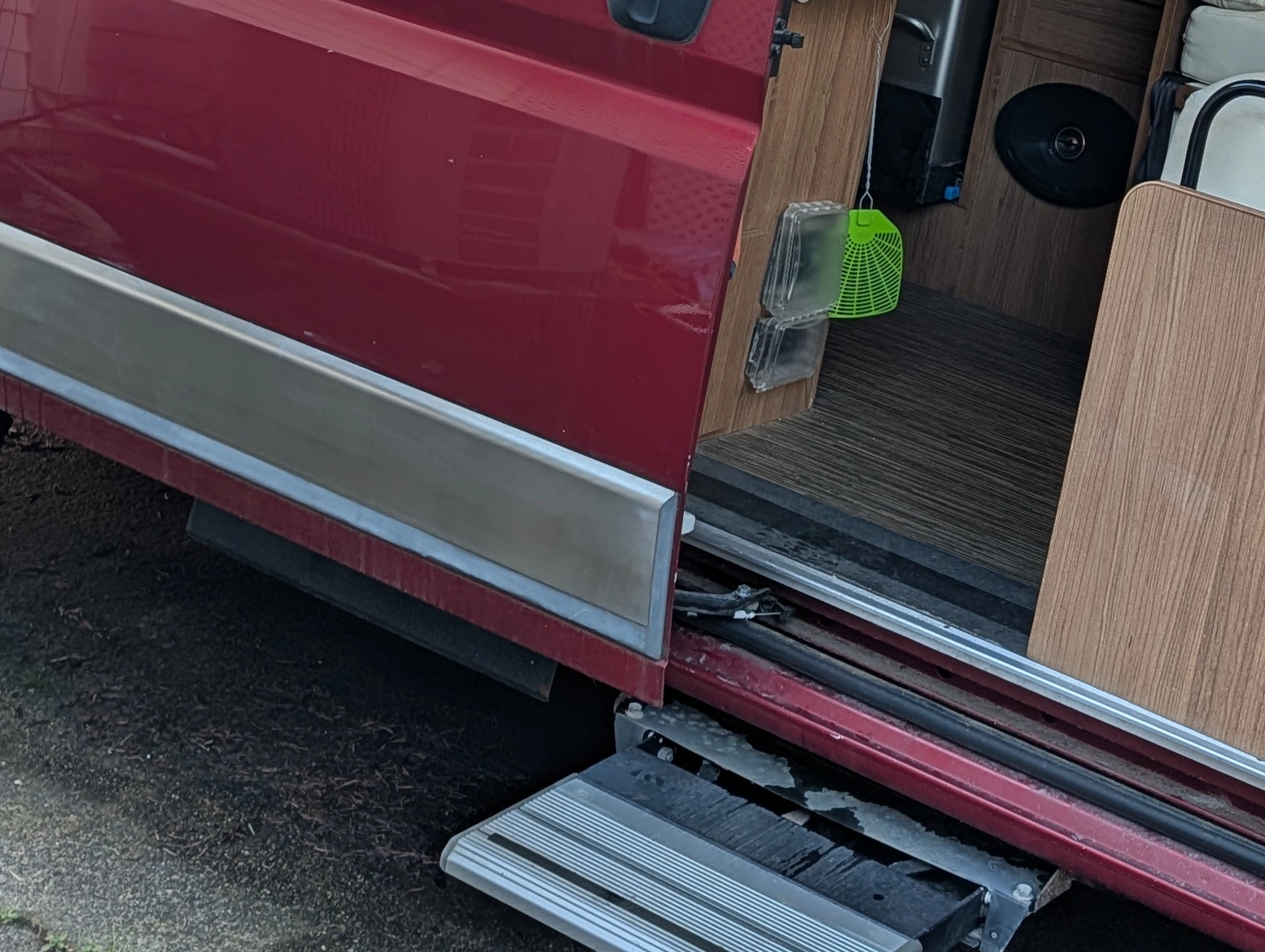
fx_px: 2305
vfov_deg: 21.9
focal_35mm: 63
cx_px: 980
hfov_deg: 30.1
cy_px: -125
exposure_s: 1/33.9
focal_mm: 6.9
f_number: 1.68
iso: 16
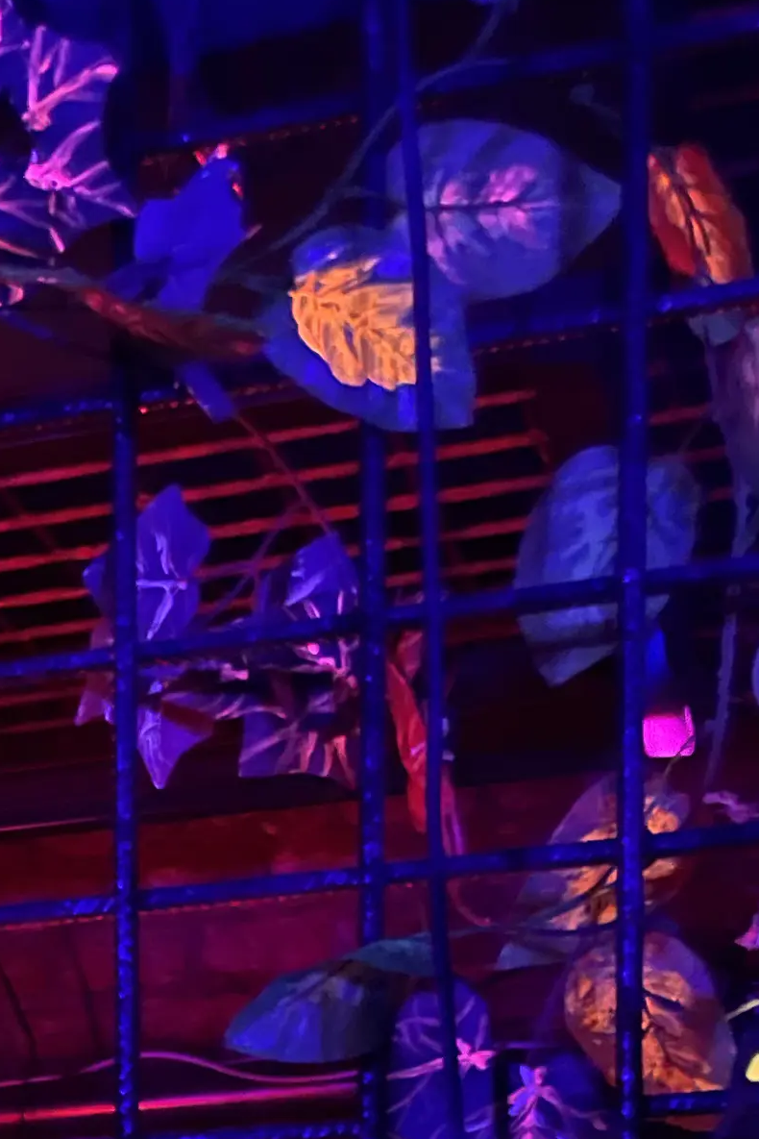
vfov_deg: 19.3
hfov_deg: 14.2
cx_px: -273
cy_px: 1712
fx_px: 2909
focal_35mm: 92
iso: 1250
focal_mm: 4.2
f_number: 1.6
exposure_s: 1/14
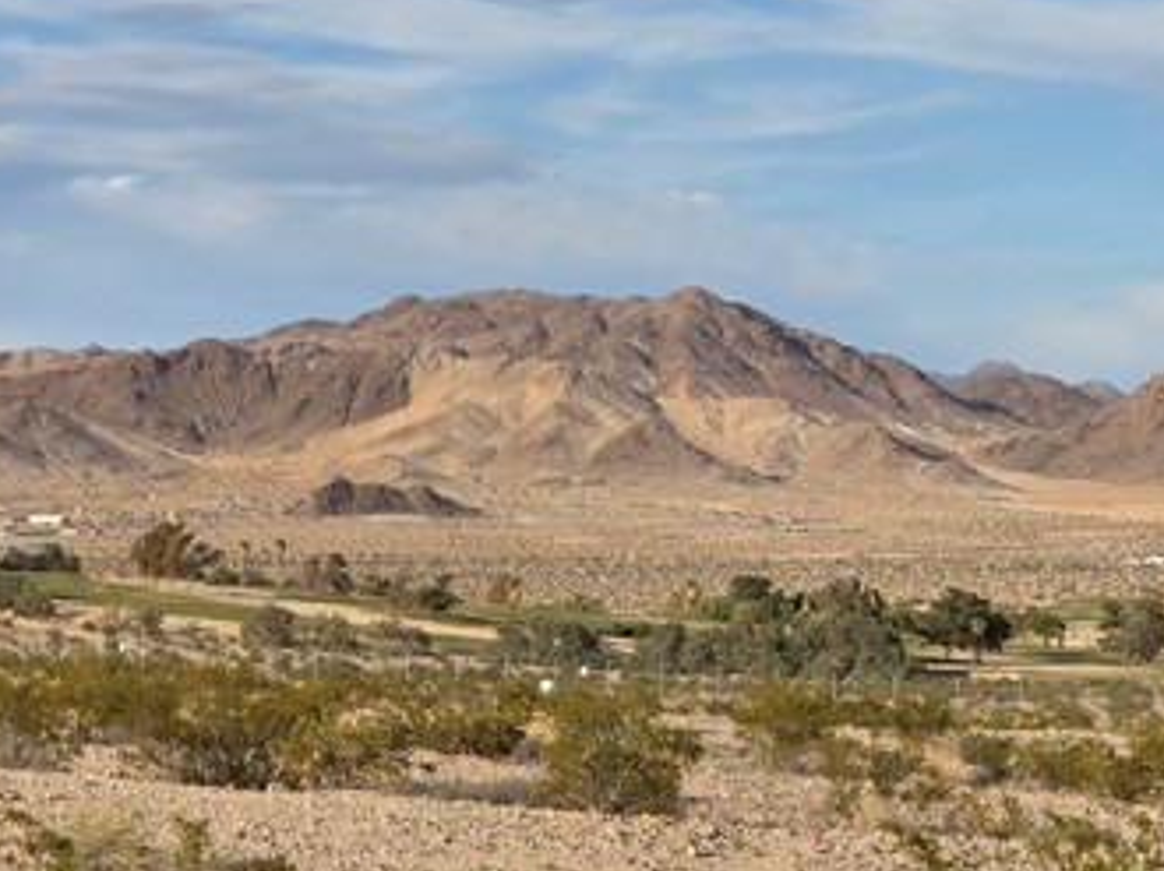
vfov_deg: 11.0
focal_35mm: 134
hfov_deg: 14.7
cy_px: 229
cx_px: 808
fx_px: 4503
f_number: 2.4
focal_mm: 7.9
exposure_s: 1/2851
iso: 50
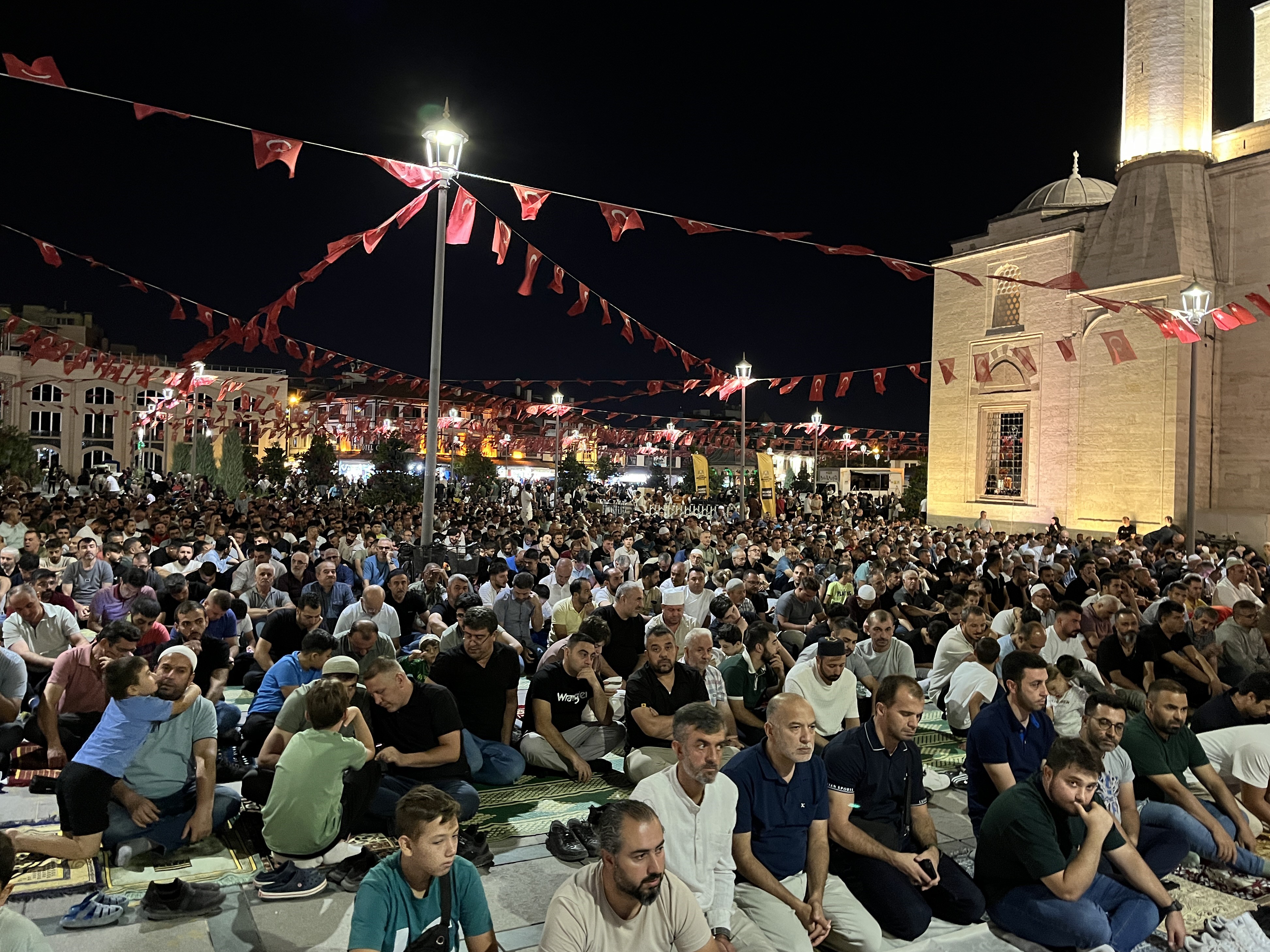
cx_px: 649
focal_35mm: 27
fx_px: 991
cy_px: 466
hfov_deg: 65.3
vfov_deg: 51.3
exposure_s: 1/25
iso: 640
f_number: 1.6
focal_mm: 5.1
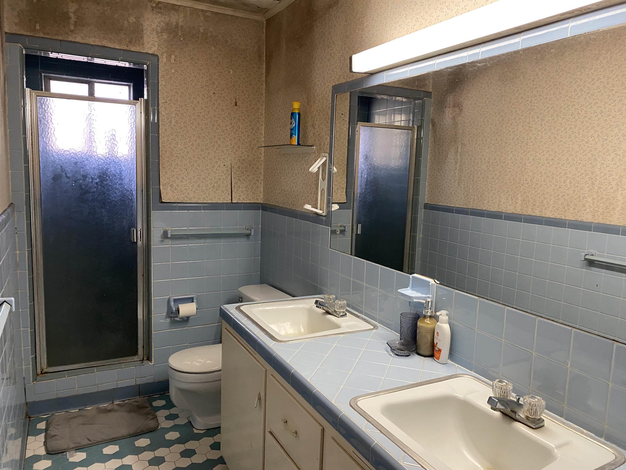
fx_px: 470
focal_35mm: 26
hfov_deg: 67.3
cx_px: 313
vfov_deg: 53.1
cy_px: 235
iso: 250
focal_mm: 4.25
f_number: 1.8
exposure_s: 1/60
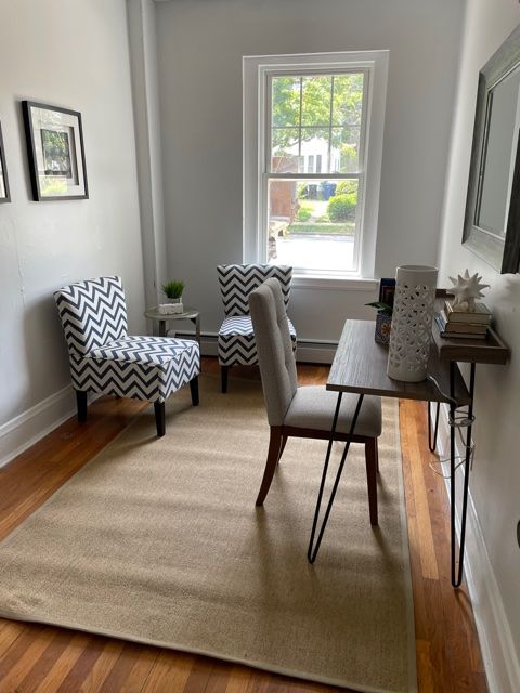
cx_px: 260
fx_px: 521
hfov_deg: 53.1
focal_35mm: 26
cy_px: 346
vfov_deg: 67.3
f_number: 1.6
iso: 80
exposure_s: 1/121
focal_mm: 4.2
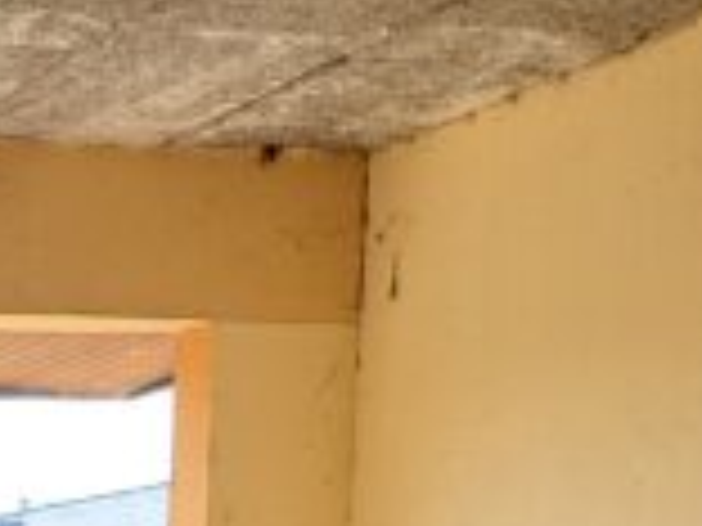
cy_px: 1277
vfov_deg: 10.7
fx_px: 2393
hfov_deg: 15.8
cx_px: -238
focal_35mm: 118
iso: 50
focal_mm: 5.23
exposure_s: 1/100
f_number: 1.8
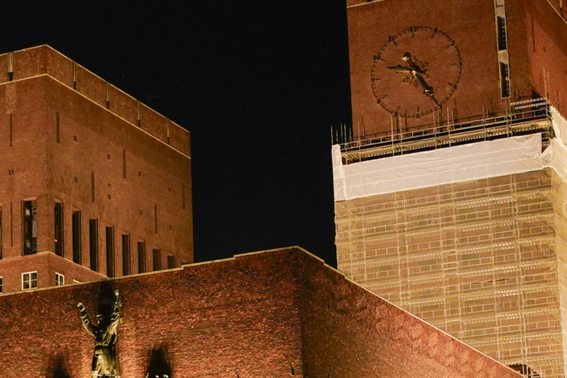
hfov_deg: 17.7
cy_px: 316
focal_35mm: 114
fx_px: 1795
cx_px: 63
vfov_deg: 12.0
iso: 1600
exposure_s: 1/125
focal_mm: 35
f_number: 1.8
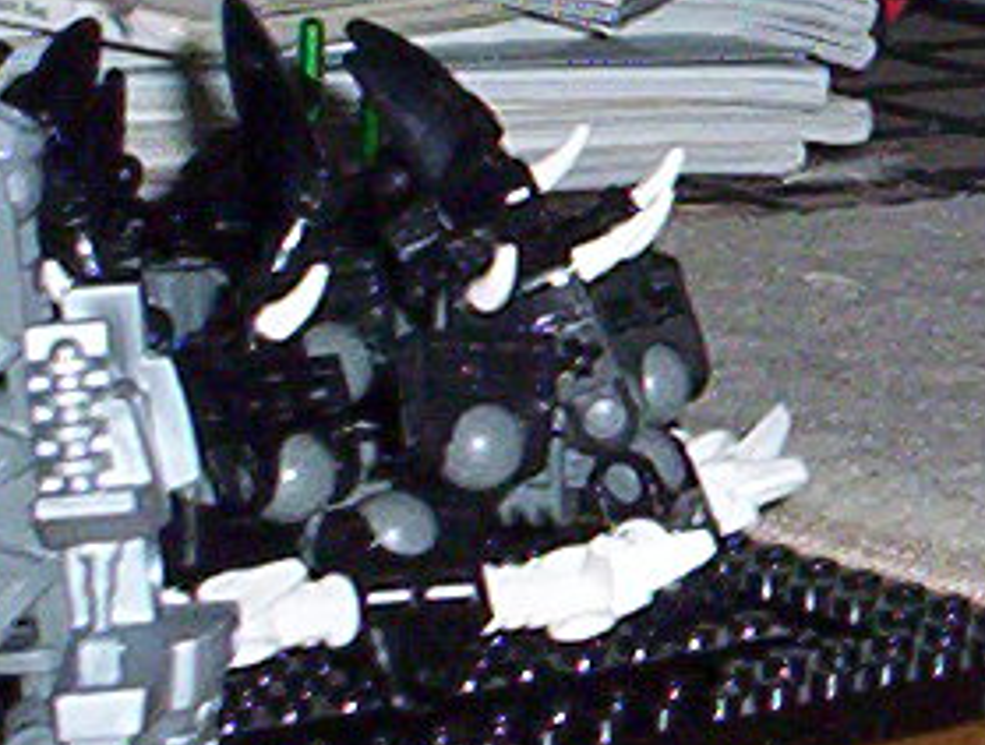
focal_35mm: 222
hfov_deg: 8.4
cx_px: 1974
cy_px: 145
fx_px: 6336
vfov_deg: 6.7
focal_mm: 4.99
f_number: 4.5
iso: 140
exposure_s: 1/60
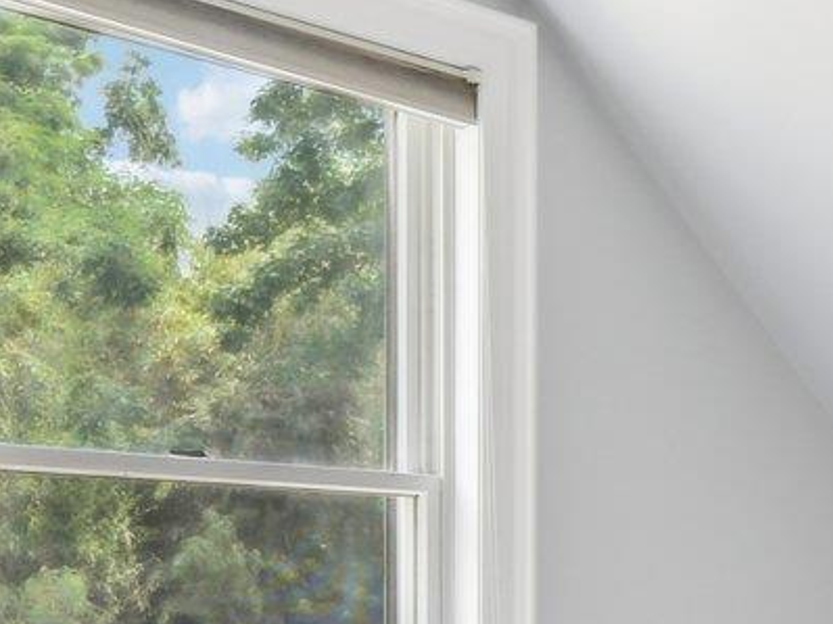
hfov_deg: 25.1
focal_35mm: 74
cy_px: 686
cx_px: 831
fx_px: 1780
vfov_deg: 19.1
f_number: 8
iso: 400
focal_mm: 15
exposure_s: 1/20
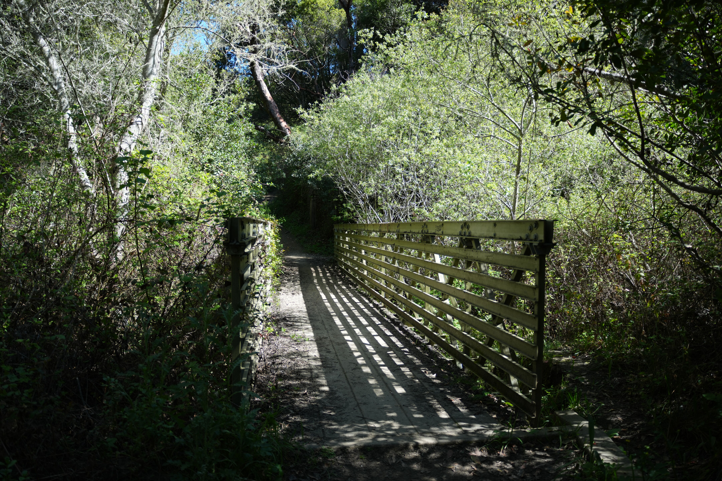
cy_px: 240
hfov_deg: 65.5
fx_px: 562
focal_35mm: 28
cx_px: 361
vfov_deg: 46.4
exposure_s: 1/500
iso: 250
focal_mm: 28
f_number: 4
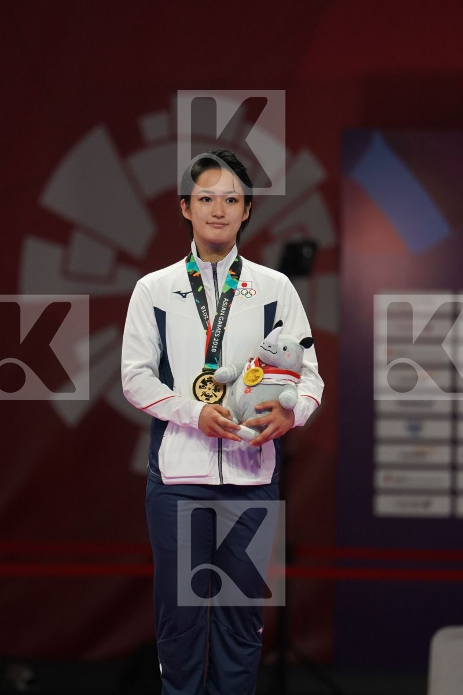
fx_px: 8102
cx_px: 232
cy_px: 348
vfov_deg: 4.9
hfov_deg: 3.3
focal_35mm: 420
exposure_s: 1/500
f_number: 4
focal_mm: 280
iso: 2000
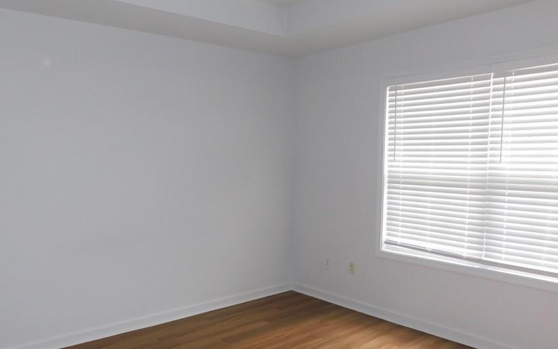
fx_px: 456
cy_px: 209
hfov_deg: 62.8
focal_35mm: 30
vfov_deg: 41.6
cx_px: 260
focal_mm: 4
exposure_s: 1/40
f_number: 3
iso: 125
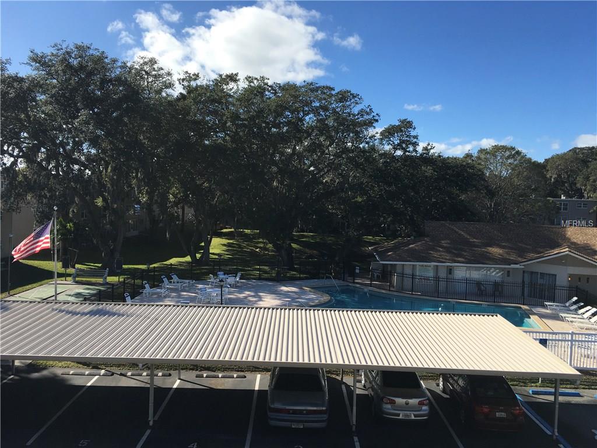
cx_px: 298
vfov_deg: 48.2
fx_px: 500
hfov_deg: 61.7
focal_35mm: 29
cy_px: 224
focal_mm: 4.15
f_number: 2.2
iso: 25
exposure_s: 1/1876
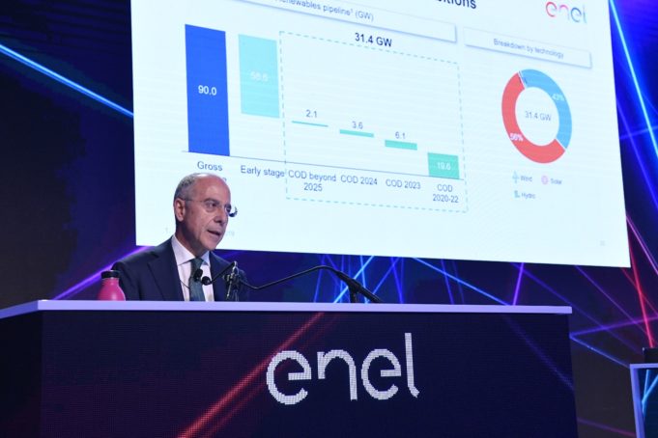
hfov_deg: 35.6
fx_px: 1023
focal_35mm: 56
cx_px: 329
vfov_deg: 24.2
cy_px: 219
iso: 4000
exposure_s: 1/200
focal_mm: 56
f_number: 5.6
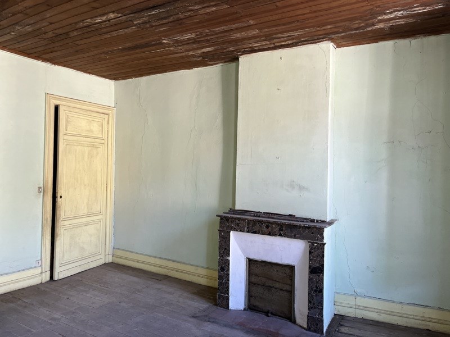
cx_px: 225
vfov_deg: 53.1
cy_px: 168
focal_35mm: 26
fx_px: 338
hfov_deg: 67.3
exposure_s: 1/121
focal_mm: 5.1
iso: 125
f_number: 1.6
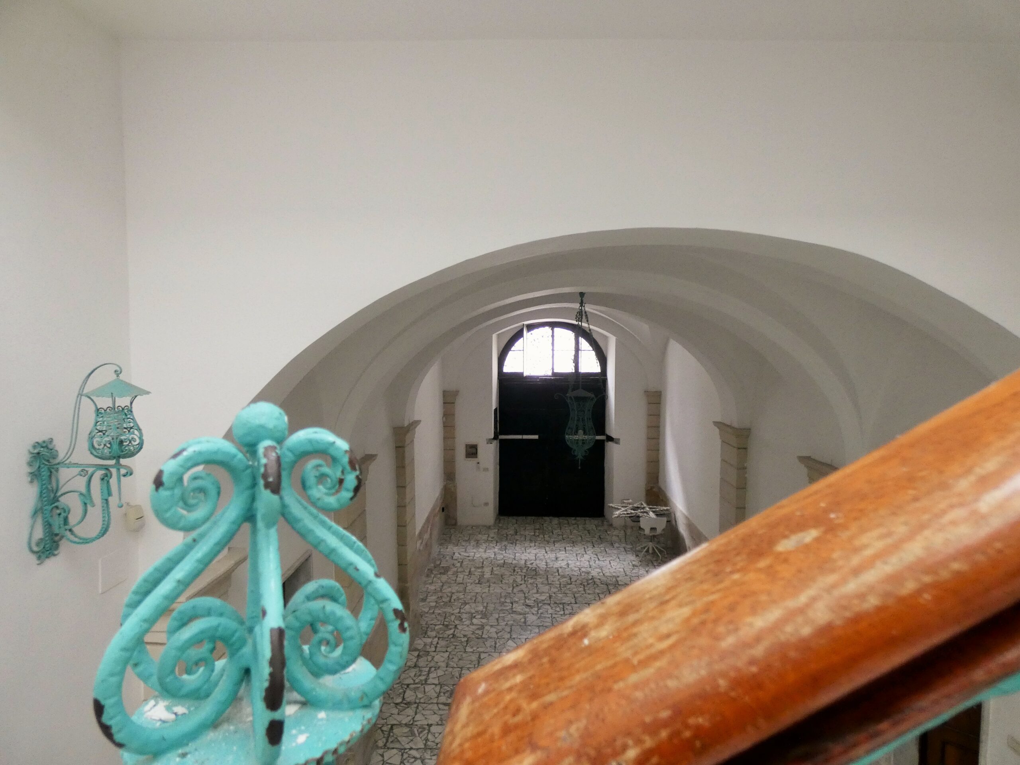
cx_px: 510
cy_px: 382
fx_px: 589
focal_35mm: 20
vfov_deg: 66.0
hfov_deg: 81.7
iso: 400
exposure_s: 1/60
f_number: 2.8
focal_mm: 3.6
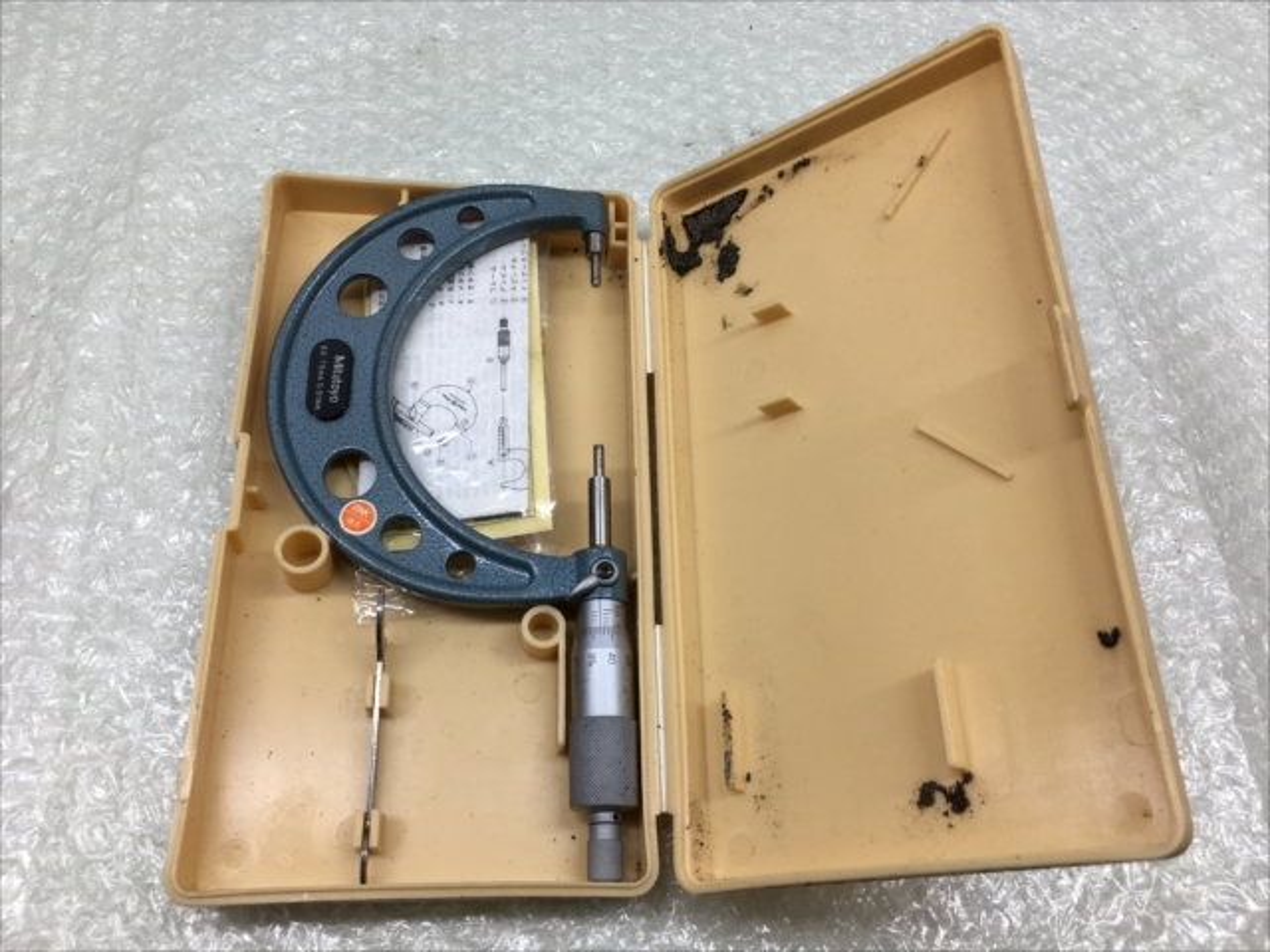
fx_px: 1064
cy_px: 476
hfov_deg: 61.7
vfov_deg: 48.2
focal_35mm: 29
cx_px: 635
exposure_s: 1/120
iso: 32
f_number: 2.2
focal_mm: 4.15
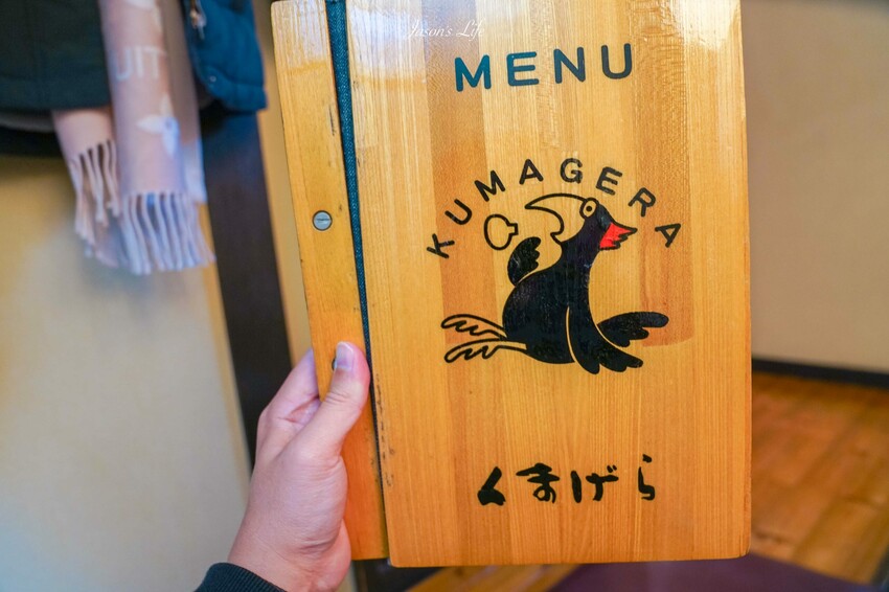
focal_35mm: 24
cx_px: 444
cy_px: 296
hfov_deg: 73.8
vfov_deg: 53.1
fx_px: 592
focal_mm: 24
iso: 1600
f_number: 4
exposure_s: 1/30
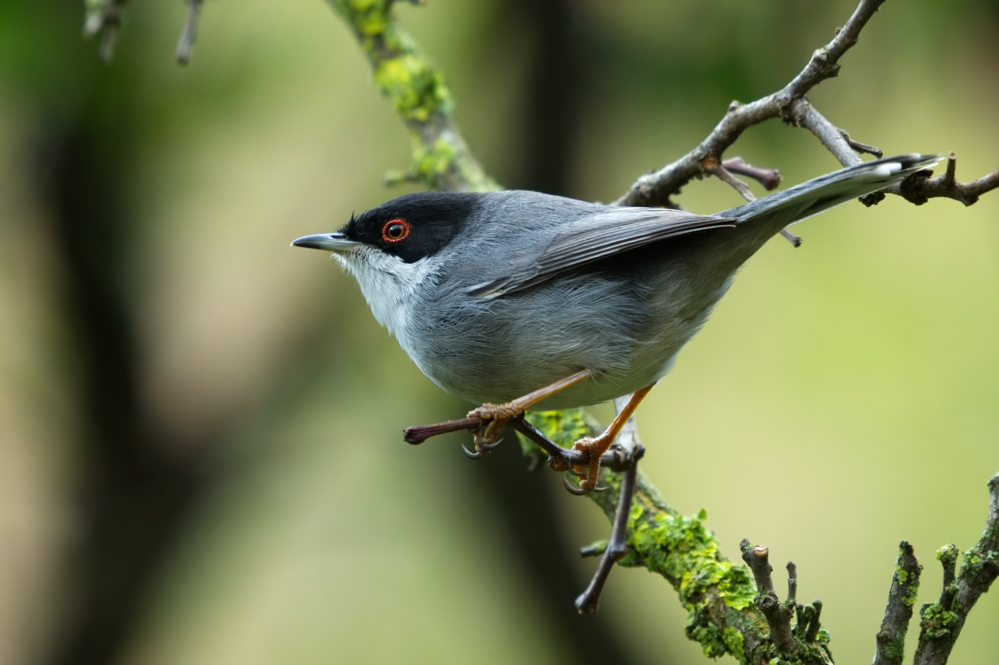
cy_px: 332
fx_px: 15810
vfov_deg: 2.4
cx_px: 500
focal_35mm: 570
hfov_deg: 3.6
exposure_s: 1/125
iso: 900
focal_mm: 380
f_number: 5.6
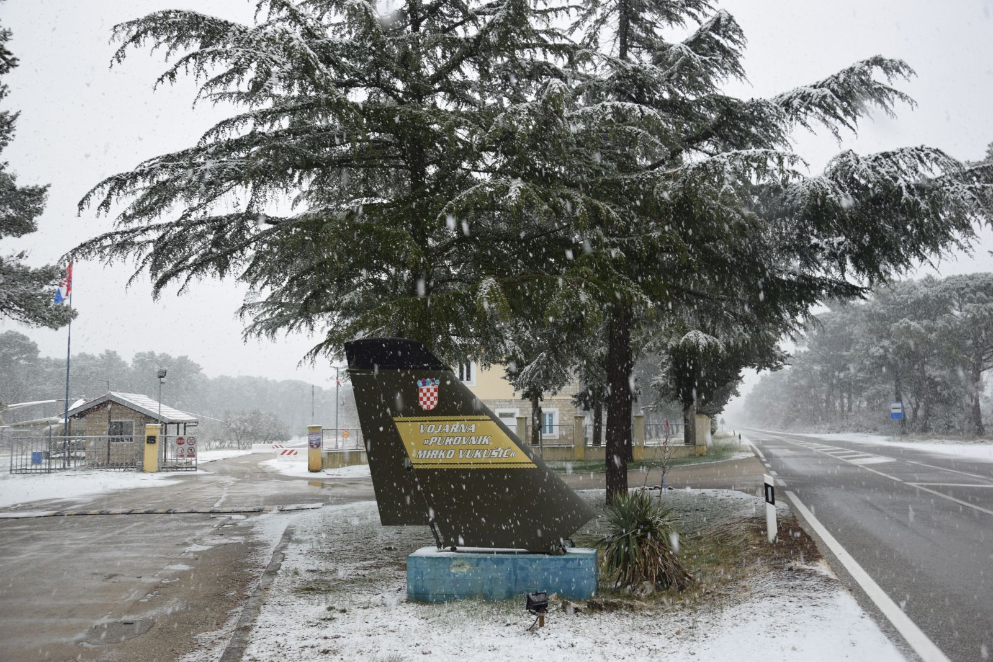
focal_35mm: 32
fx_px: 869
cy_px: 331
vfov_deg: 41.7
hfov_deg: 59.5
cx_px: 496
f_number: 5
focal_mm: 21
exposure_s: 1/100
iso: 100
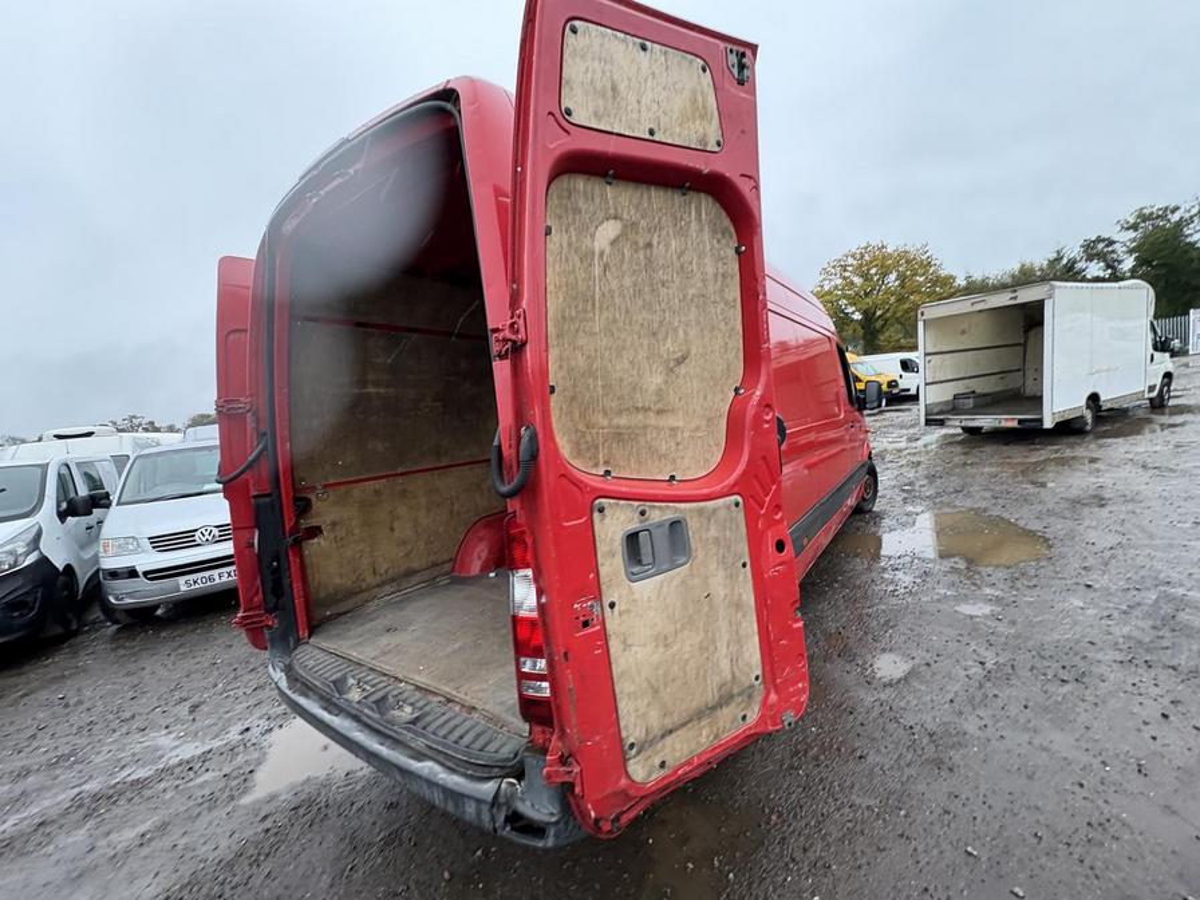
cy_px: 450
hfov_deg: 102.1
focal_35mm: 14
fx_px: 485
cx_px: 600
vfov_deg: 85.7
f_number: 2.2
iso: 100
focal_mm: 2.22
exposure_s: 1/99
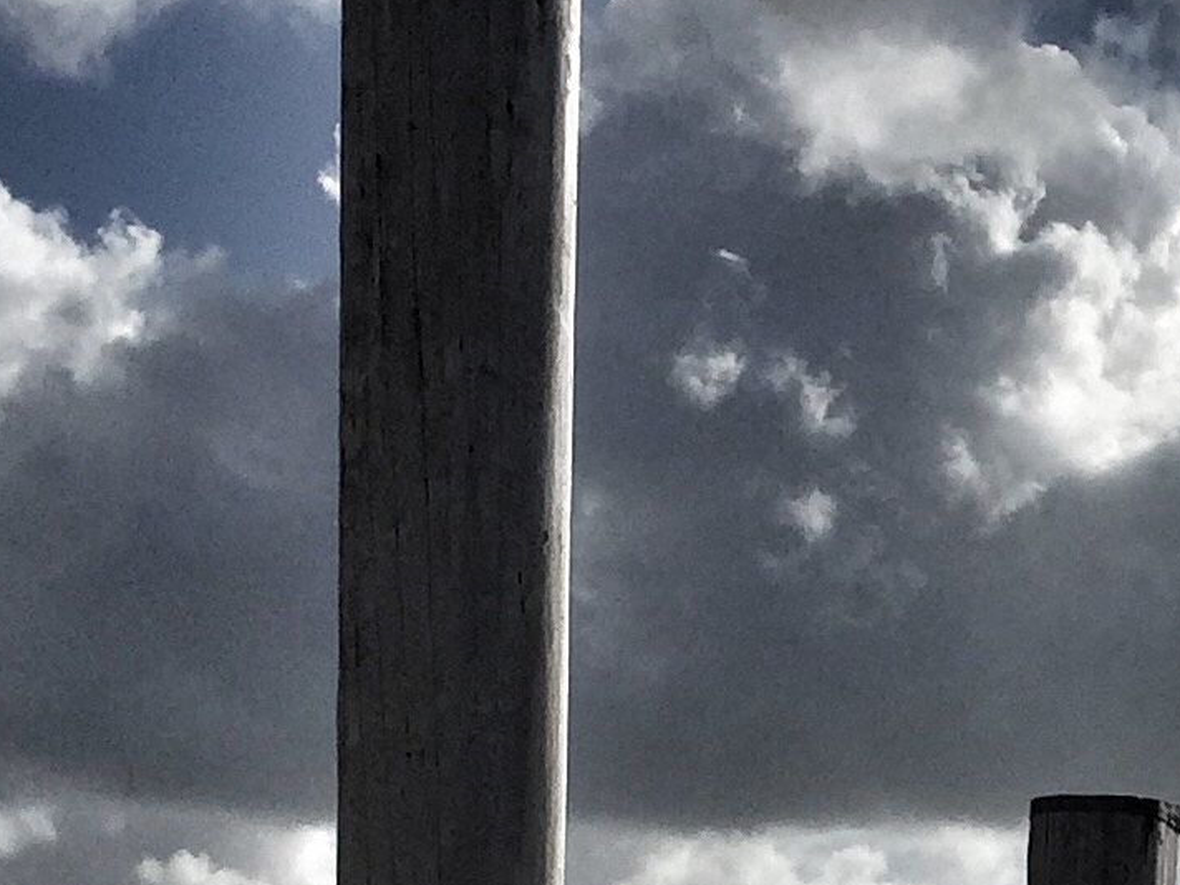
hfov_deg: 14.3
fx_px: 4534
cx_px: 1440
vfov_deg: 10.8
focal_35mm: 133
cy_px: 1294
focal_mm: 4.15
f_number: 2.2
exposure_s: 1/9901
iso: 32
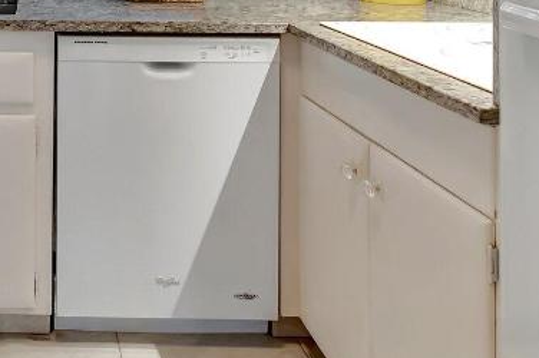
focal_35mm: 46
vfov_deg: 25.8
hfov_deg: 39.1
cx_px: 33
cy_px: -83
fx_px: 688
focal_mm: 10
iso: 1000
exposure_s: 1/8
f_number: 8
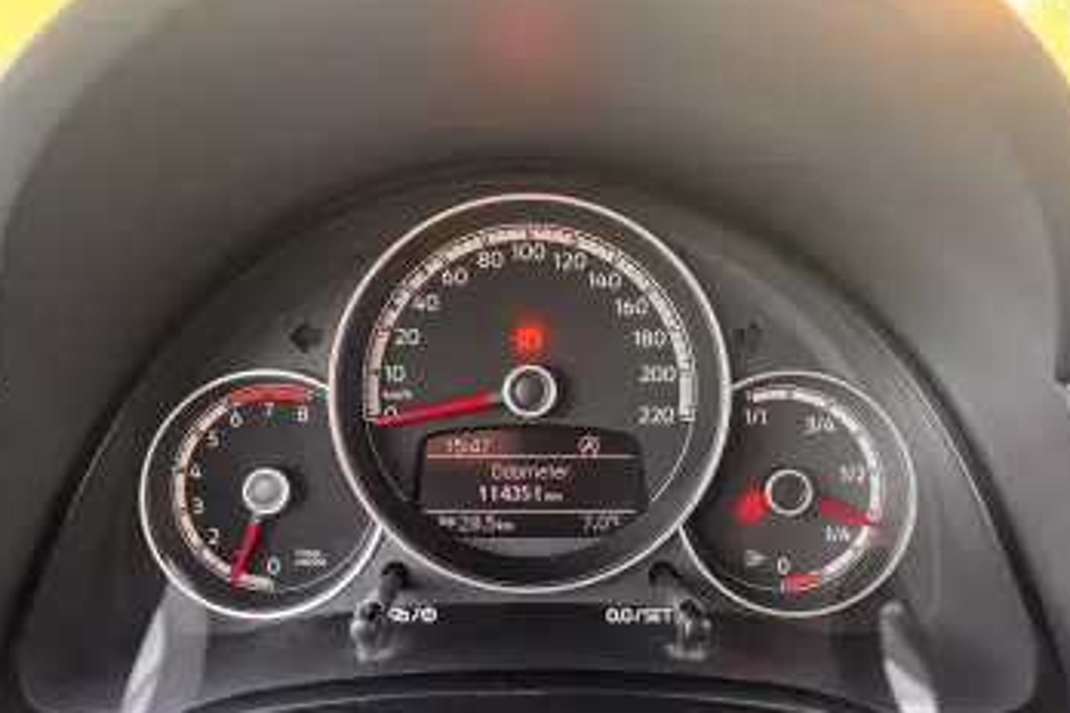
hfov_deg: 65.5
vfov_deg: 46.4
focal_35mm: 28
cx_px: 538
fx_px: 832
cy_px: 350
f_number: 1.6
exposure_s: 1/60
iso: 500
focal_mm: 5.96
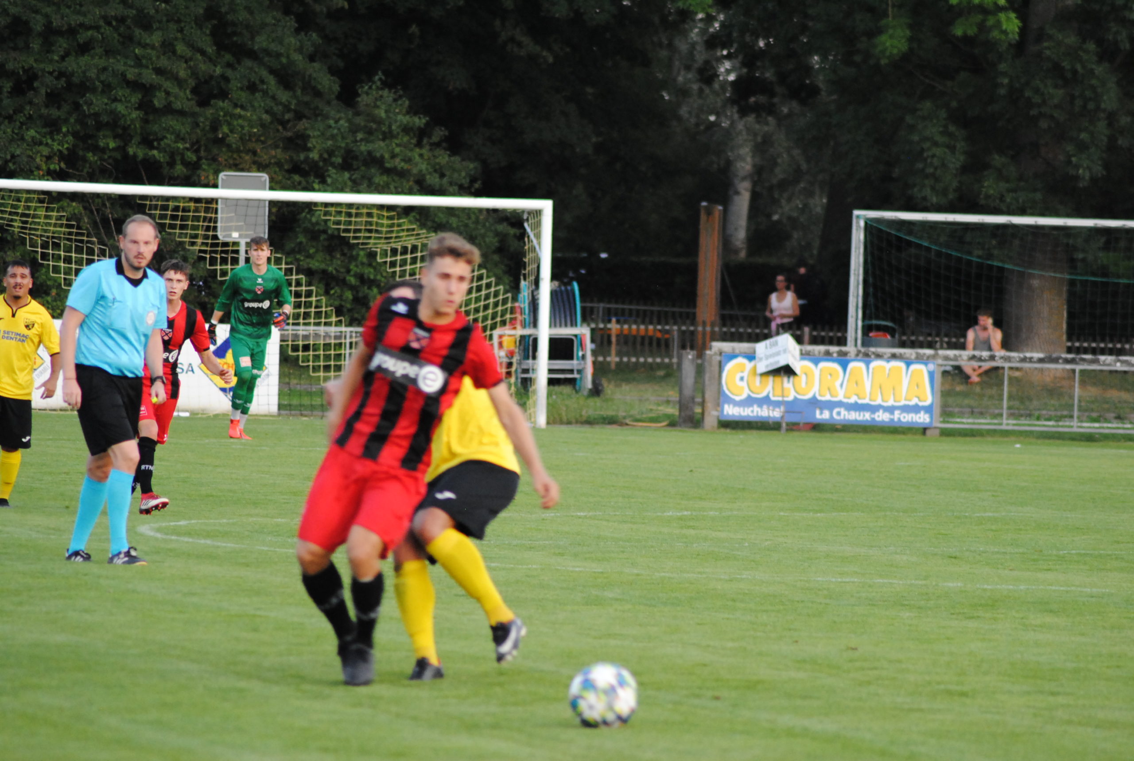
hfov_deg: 7.4
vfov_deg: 5.0
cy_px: 380
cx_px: 567
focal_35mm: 278
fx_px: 8758
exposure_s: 1/320
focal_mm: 185
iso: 800
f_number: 4.5
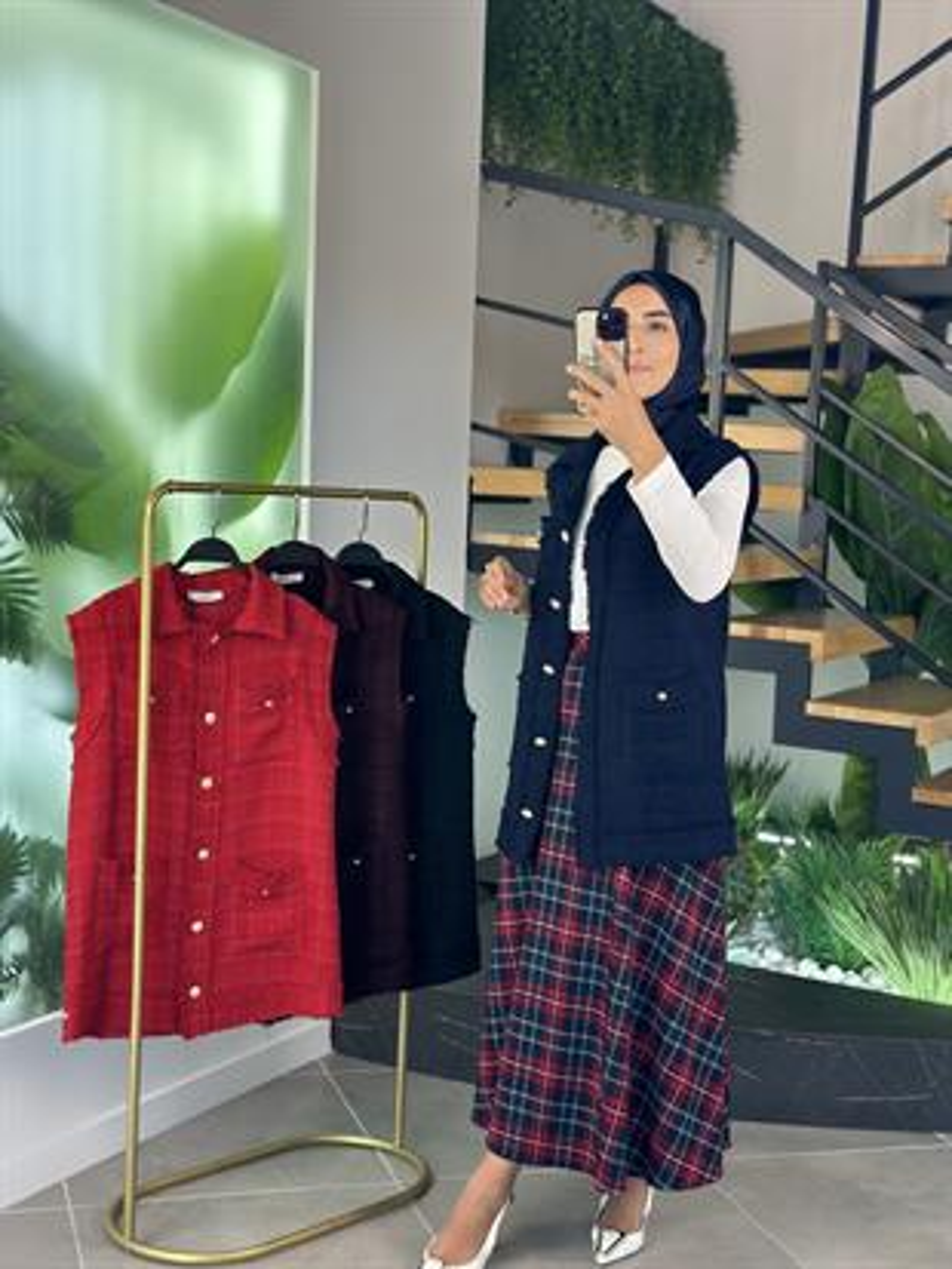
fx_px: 1759
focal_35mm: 48
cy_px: 634
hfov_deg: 30.3
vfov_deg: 39.6
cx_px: 476
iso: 80
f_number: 1.78
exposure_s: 1/179
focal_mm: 6.86
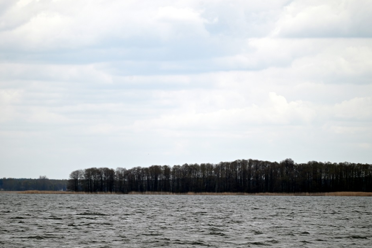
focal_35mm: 319
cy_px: 130
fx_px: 3297
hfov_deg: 6.5
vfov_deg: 4.3
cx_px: 190
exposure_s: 1/1000
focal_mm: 300
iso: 110
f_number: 5.6
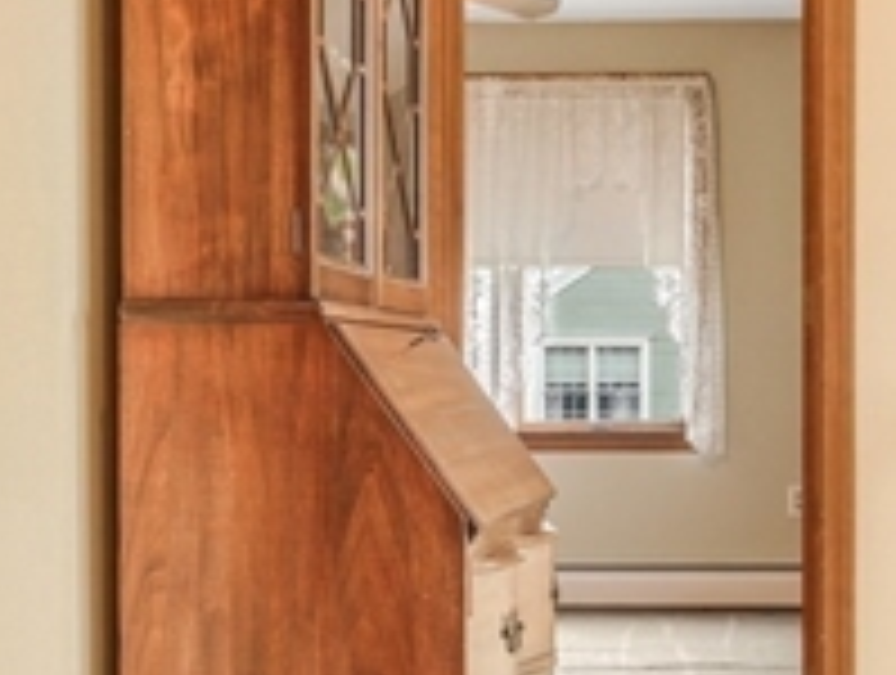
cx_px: 738
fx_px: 2049
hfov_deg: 24.2
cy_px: 394
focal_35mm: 79
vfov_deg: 18.7
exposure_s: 1/10
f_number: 8
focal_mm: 16
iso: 100
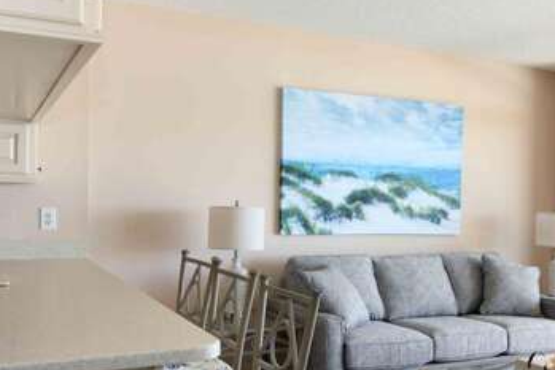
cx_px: 353
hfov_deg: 44.1
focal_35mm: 44
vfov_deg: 30.5
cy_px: 222
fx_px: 679
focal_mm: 20
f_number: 3.5
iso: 200
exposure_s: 1/100
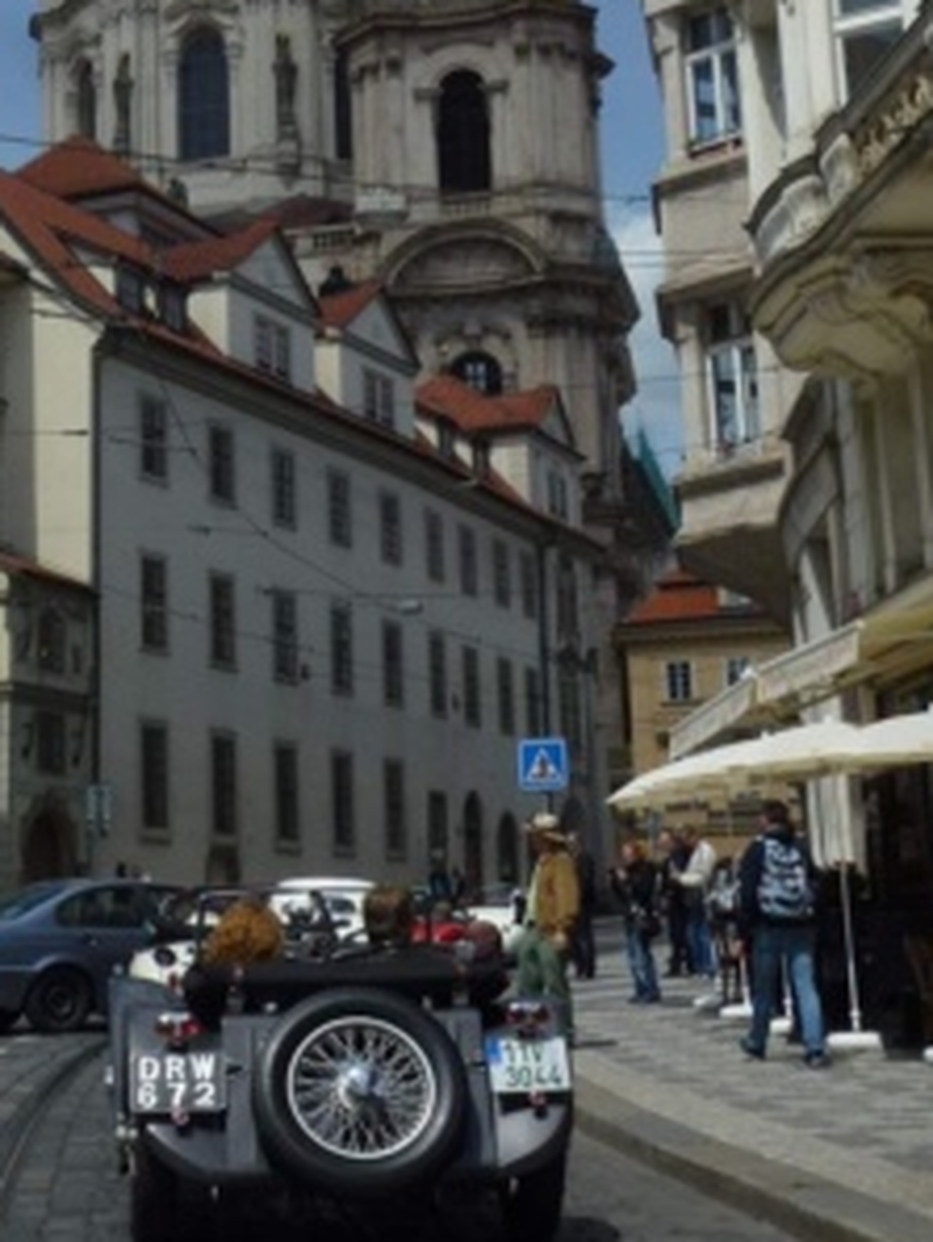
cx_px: 299
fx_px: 2298
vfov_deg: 29.9
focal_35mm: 64
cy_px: 364
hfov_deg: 22.8
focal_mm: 6.8
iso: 100
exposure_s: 1/2000
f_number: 3.8
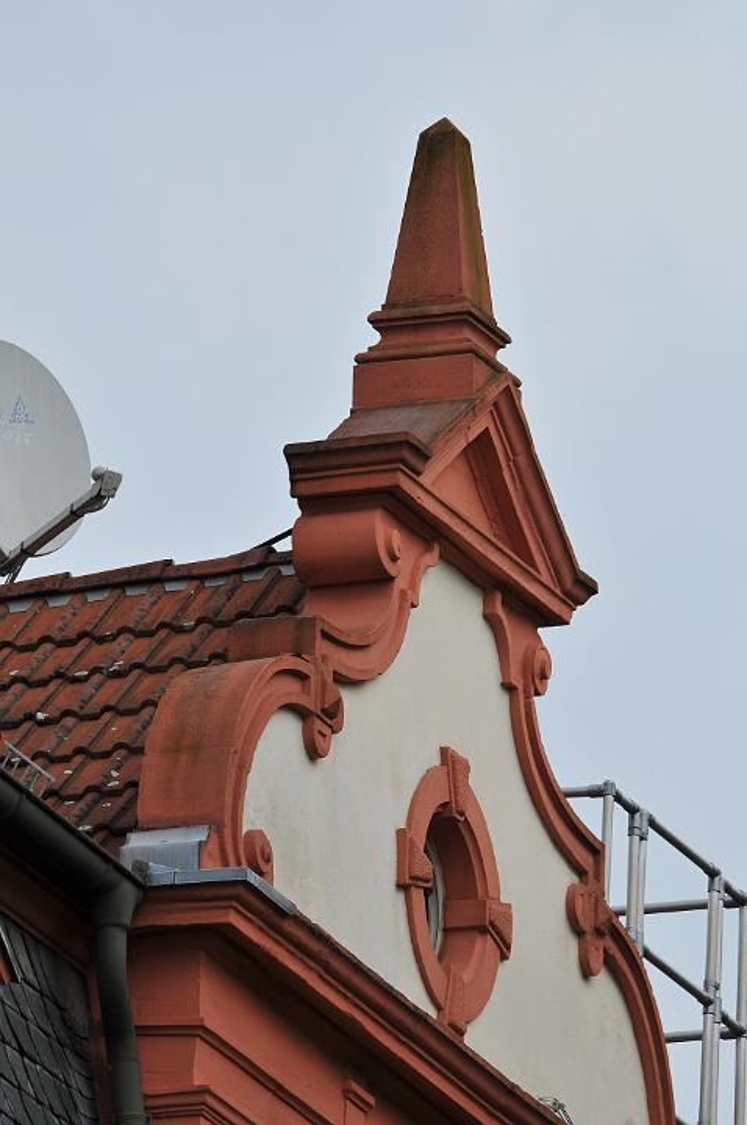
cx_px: 374
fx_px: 16387
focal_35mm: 525
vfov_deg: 3.9
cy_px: 562
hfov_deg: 2.6
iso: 200
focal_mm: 350
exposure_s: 1/250
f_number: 16
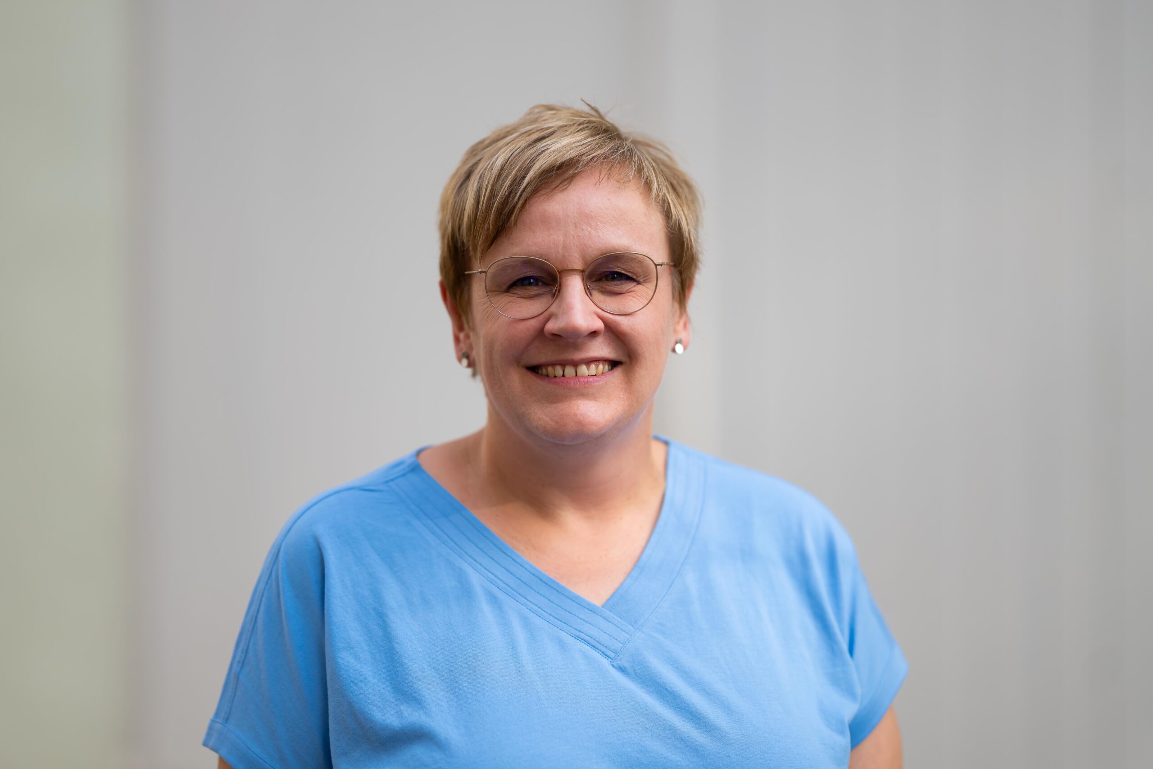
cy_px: 384
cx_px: 576
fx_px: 3363
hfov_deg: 19.5
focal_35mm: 105
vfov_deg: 13.0
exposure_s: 1/2000
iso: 100
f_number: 1.4
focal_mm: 105
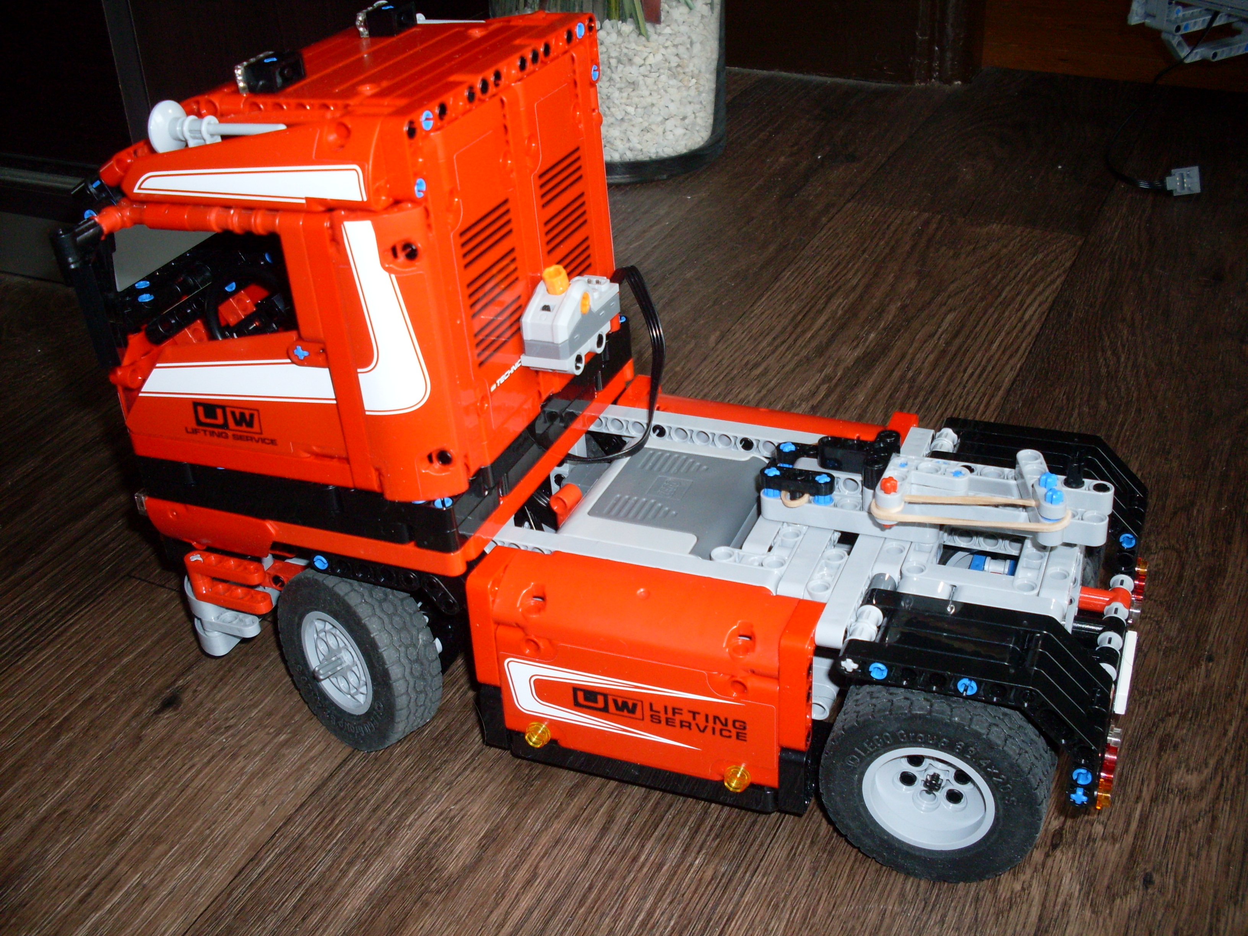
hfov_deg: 49.0
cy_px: 468
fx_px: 1370
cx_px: 624
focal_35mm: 38
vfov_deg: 37.7
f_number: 2.8
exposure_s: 1/45
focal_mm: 6.3
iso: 100
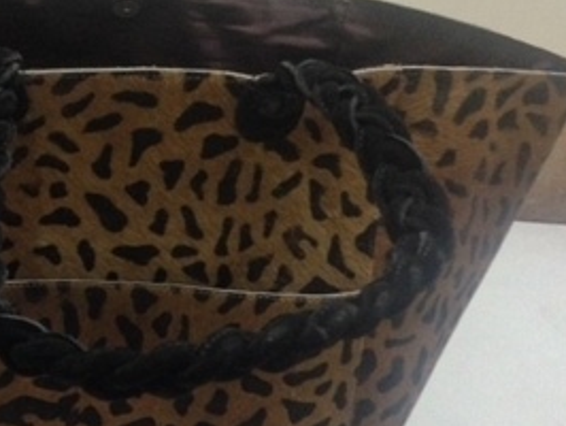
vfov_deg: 23.7
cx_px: 117
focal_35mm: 62
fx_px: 1015
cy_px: 255
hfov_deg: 30.4
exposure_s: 1/15
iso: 800
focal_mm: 4.12
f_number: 2.4
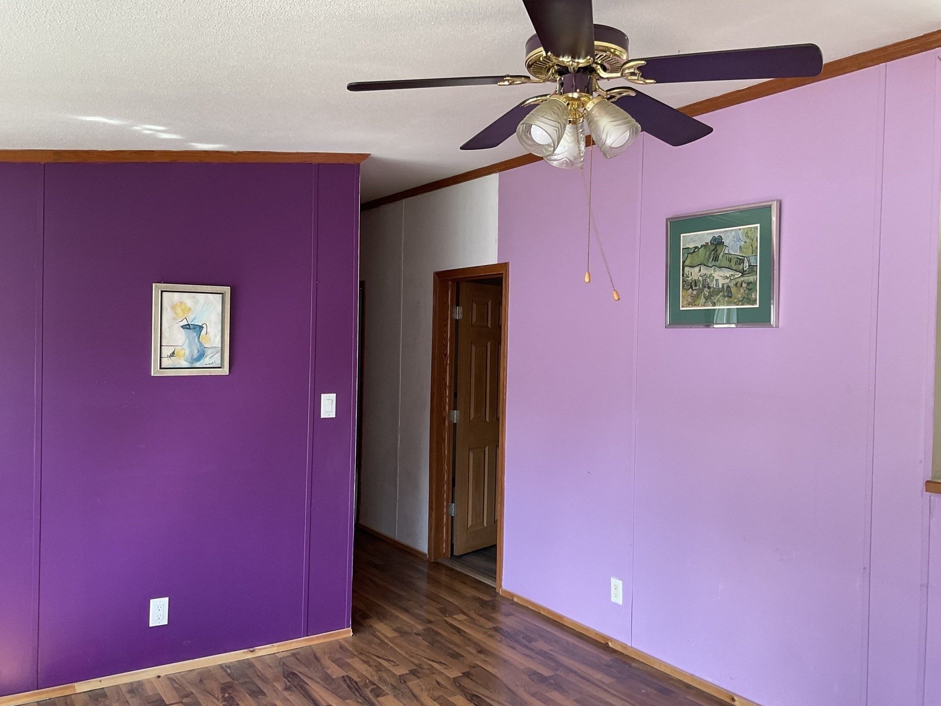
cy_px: 353
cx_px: 470
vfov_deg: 48.2
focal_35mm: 29
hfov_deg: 61.7
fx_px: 788
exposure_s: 1/60
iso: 64
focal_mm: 3
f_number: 1.8
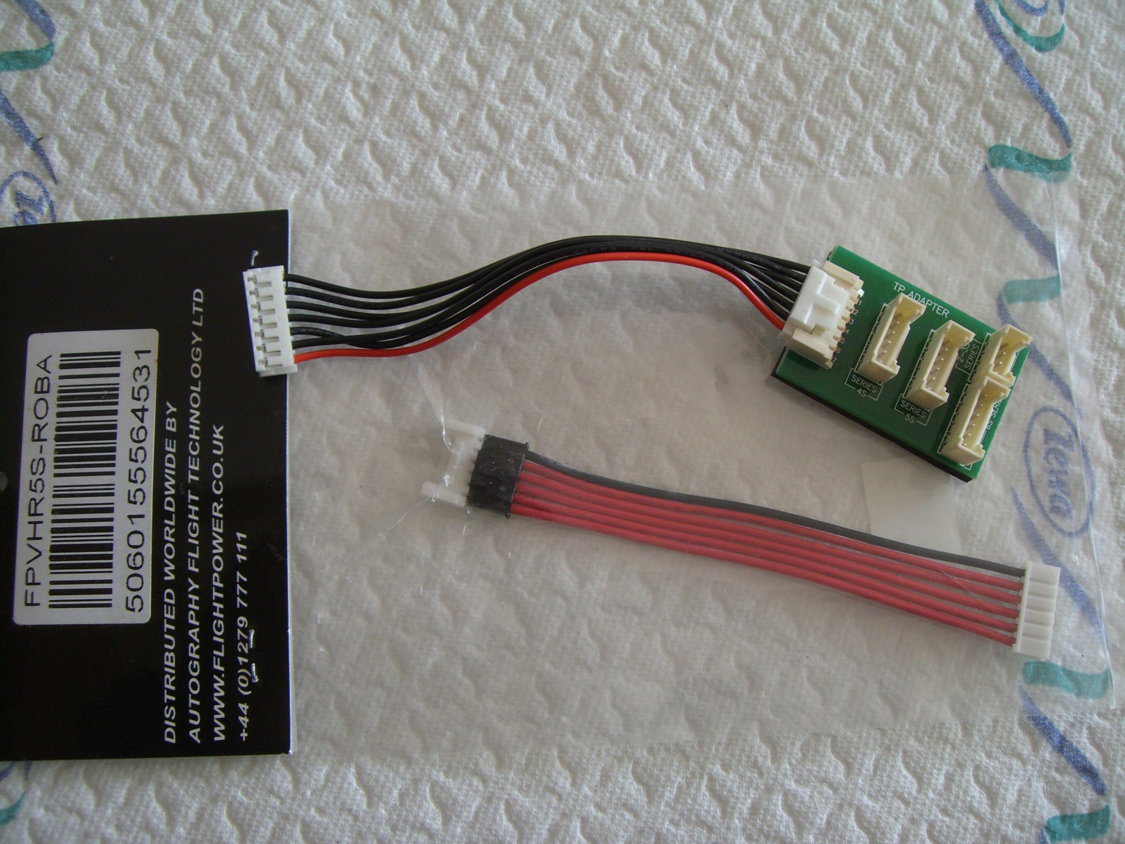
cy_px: 422
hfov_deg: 49.0
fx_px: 1235
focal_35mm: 38
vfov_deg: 37.7
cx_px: 562
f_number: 2.7
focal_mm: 6.2
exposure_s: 1/160
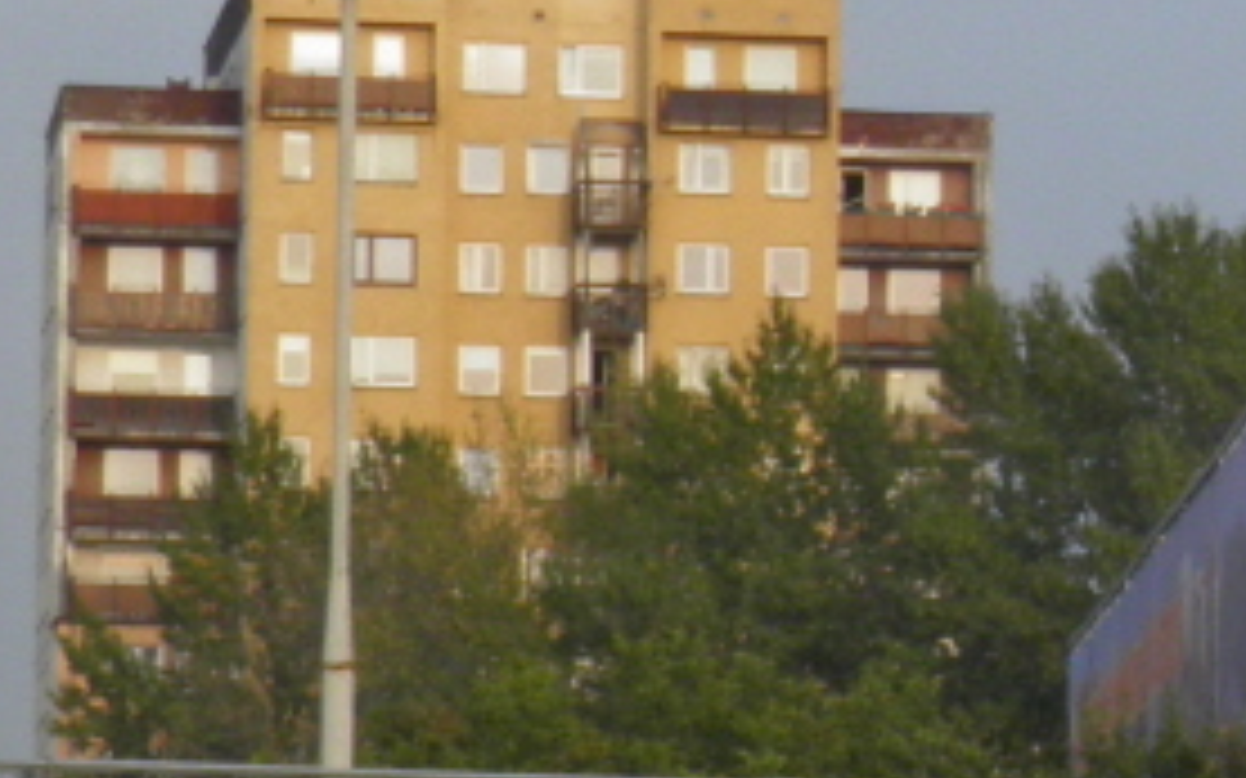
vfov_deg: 6.9
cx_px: 1570
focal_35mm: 190
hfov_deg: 10.8
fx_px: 6451
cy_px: 859
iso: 100
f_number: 6
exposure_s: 1/200
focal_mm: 11.2
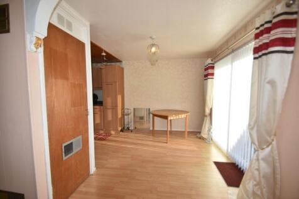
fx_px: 125
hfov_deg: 100.4
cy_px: 100
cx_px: 150
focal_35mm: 15
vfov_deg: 77.3
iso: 100
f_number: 4.5
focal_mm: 10
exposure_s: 1/200
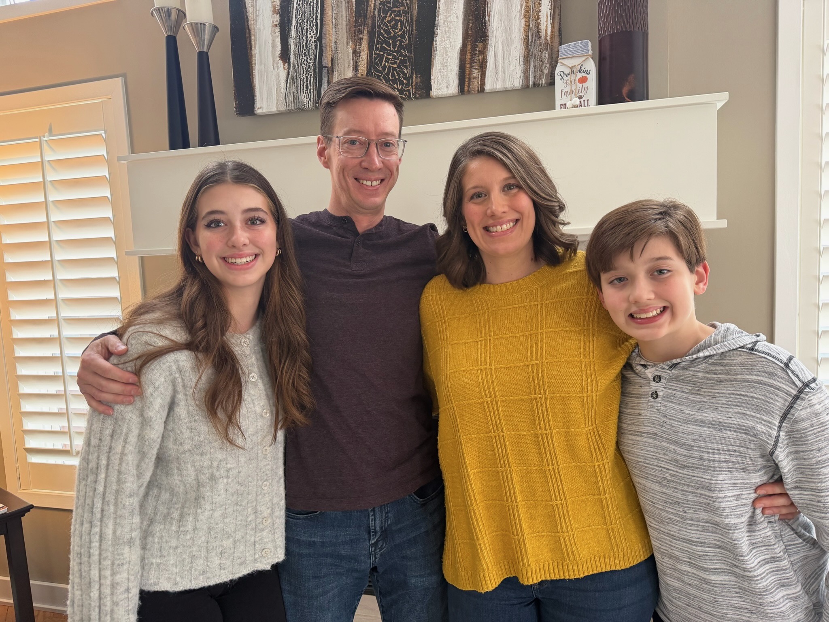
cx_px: 414
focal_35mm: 24
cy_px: 311
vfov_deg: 56.8
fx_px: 575
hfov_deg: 71.6
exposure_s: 1/60
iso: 250
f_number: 1.78
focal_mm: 6.76
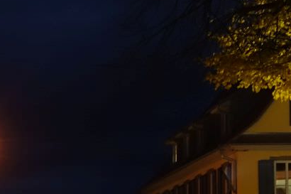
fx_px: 1010
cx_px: -177
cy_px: 243
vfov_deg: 10.7
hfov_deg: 14.9
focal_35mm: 125
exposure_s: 1/13
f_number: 2.8
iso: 800
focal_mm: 11.69
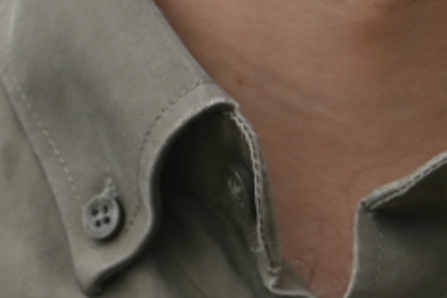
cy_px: -590
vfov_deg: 1.4
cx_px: 443
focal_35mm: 993
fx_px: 12329
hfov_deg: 2.1
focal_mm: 145
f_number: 6.3
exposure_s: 1/400
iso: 100
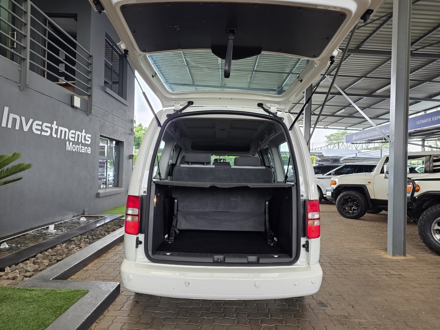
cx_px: 220
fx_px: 292
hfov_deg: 73.9
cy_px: 165
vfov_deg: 58.9
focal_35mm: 23
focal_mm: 6.25
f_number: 1.7
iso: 160
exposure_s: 1/100
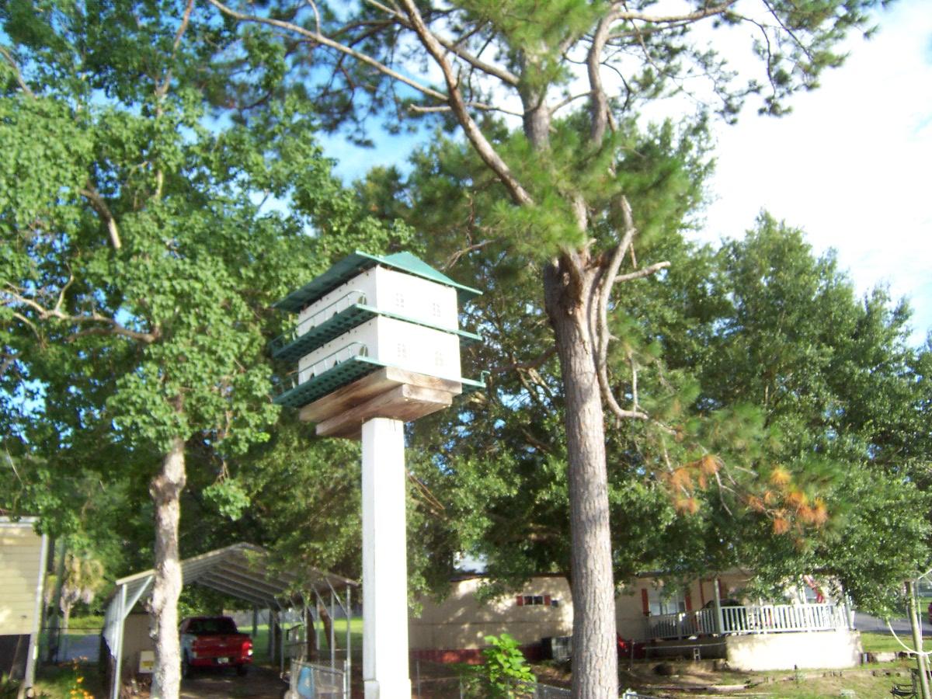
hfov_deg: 55.4
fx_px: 888
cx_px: 466
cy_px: 350
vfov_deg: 42.9
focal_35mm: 33
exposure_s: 1/250
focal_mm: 5.5
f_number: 3.4
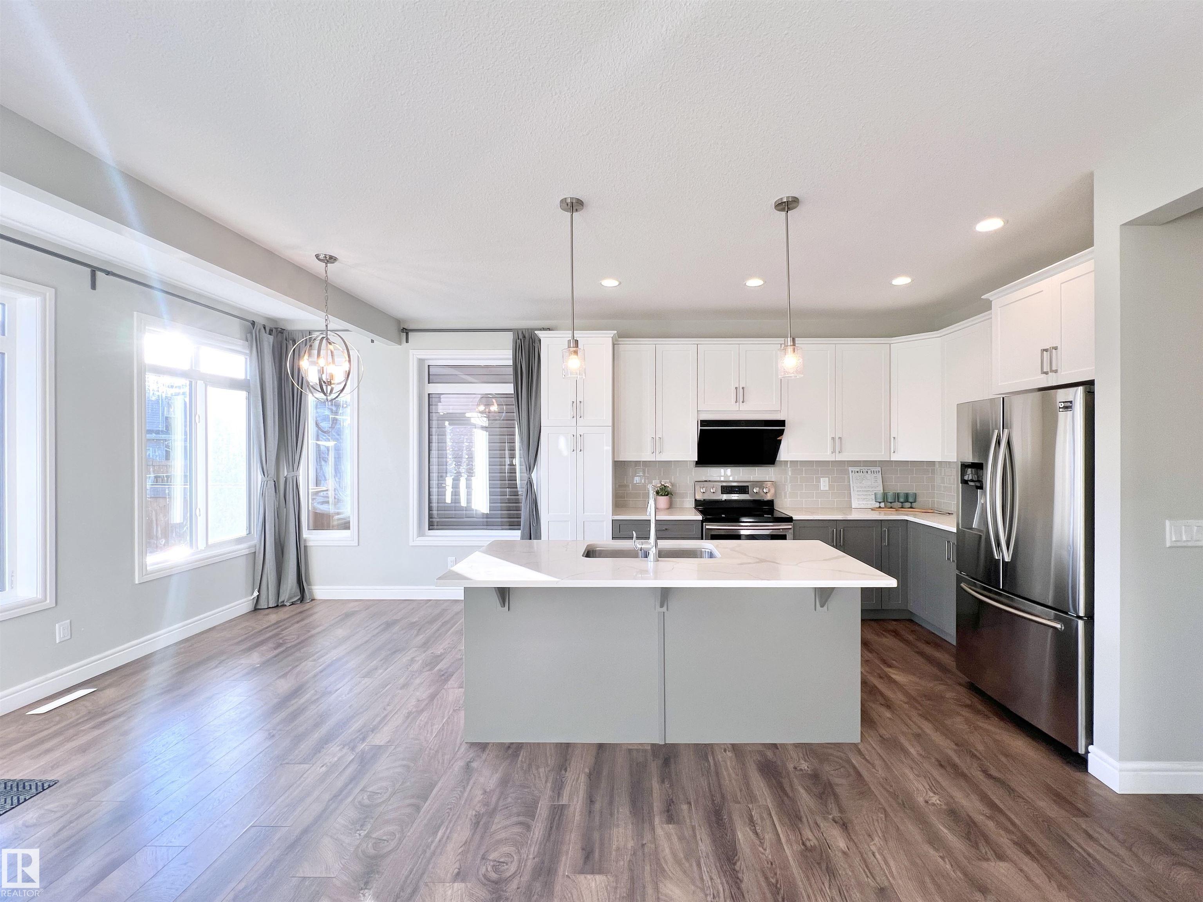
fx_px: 452
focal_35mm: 13
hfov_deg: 106.2
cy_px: 451
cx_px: 602
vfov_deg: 89.9
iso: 40
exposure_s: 1/120
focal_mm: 1.57
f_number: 1.8
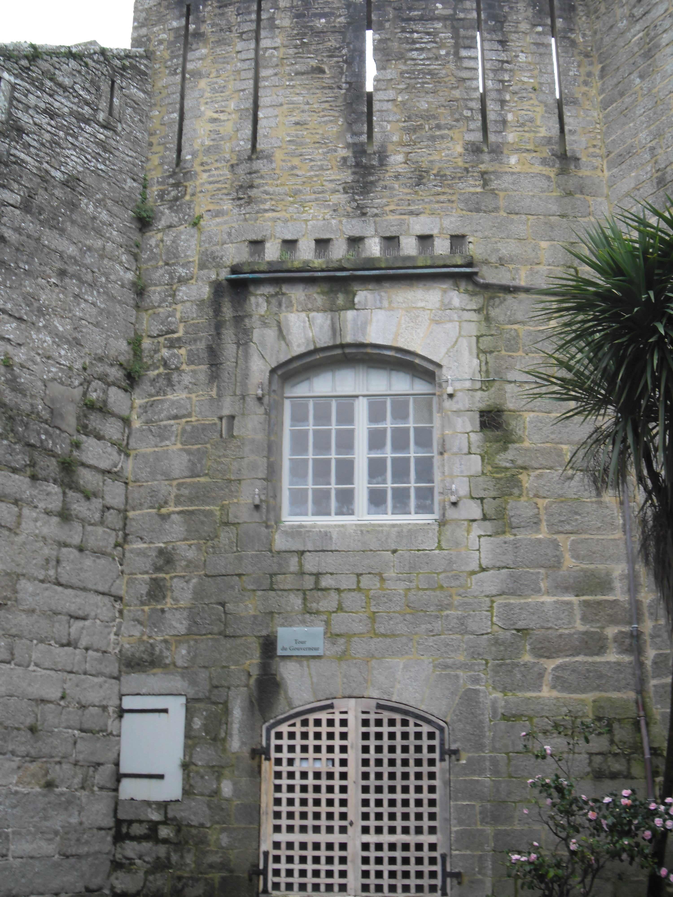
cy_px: 448
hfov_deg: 32.9
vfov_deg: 42.9
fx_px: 1141
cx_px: 336
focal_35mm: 44
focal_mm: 7.8
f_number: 4.5
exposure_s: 1/36
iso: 100
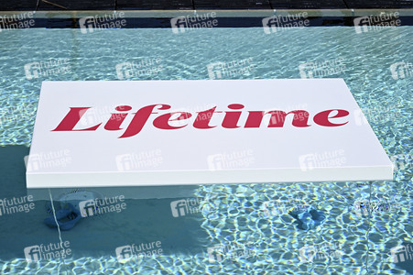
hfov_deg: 22.2
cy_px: 138
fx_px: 1055
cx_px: 206
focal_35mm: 92
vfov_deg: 14.8
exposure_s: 1/400
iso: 160
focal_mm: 92
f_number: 11
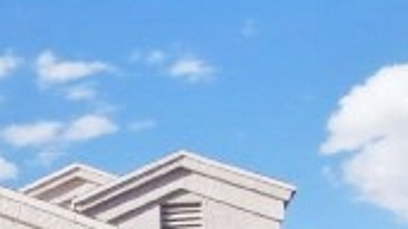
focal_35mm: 98
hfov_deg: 20.2
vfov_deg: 11.7
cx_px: -103
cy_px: 363
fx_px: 1060
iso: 100
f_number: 7.9
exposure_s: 1/320
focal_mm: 4.2
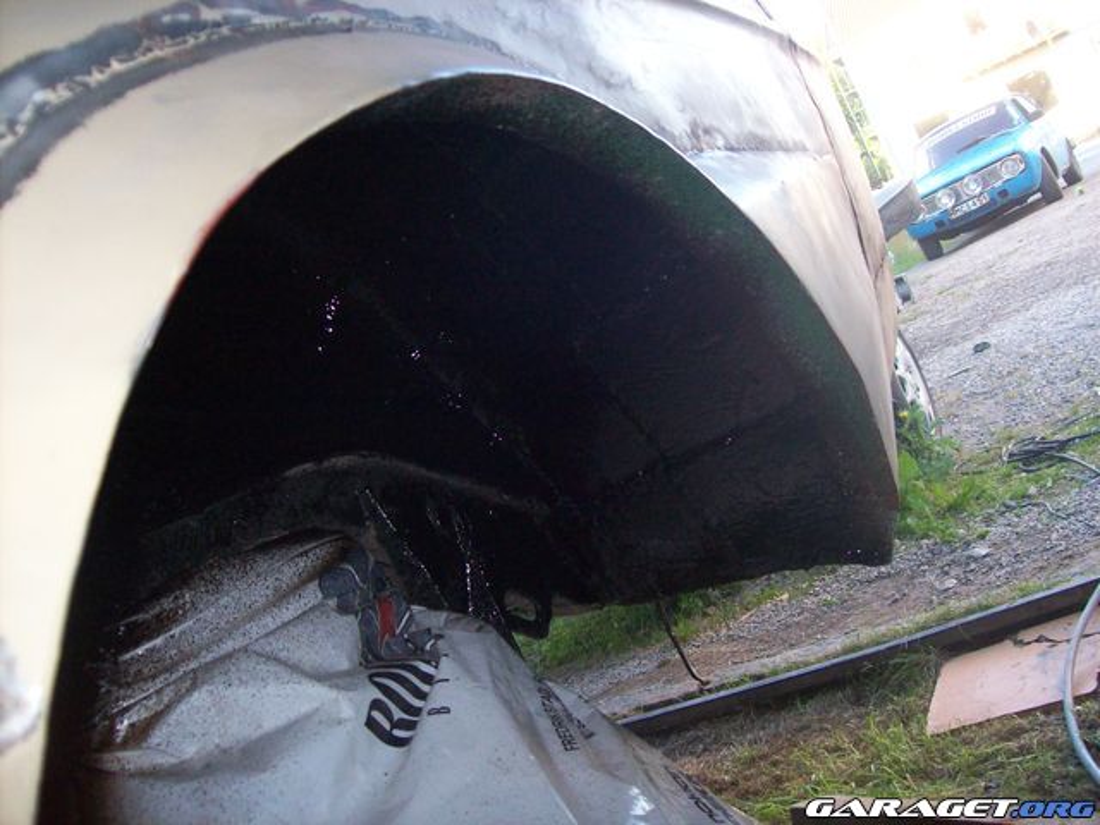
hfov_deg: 51.4
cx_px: 550
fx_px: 1144
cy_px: 412
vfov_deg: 39.7
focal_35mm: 36
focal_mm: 6
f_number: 2.7
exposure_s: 1/64
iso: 200
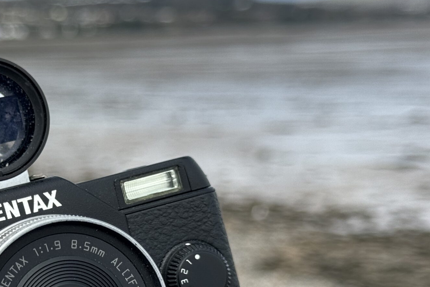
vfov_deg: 14.1
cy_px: 260
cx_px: 53
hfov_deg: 20.8
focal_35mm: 96
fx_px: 1147
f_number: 1.78
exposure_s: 1/2415
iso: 64
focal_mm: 6.86
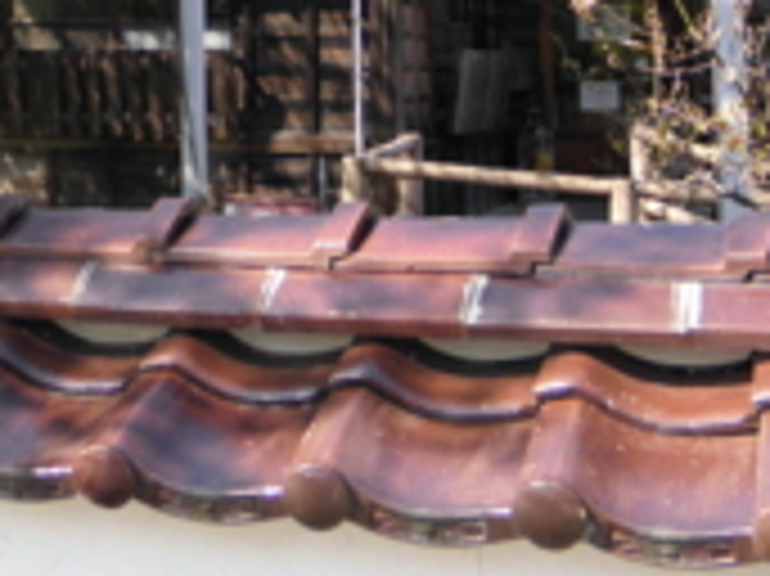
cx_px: -99
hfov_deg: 22.4
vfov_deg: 16.9
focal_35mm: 82
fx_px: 1823
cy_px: -187
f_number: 3.5
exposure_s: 1/200
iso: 100
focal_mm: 5
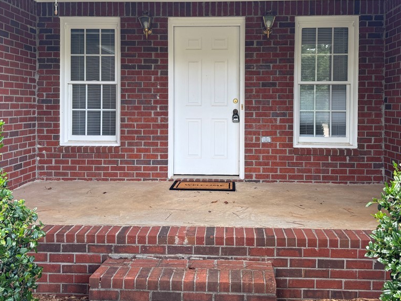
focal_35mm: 32
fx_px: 371
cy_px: 109
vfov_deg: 43.7
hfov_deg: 56.8
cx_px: 210
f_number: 1.78
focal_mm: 6.76
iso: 50
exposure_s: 1/125
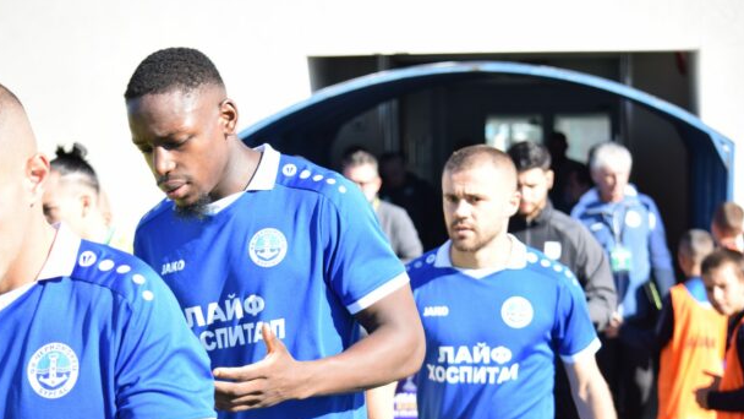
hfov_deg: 23.8
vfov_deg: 13.5
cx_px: 368
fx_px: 1766
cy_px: 254
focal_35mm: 90
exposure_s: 1/800
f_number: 4.5
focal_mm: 55
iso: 400
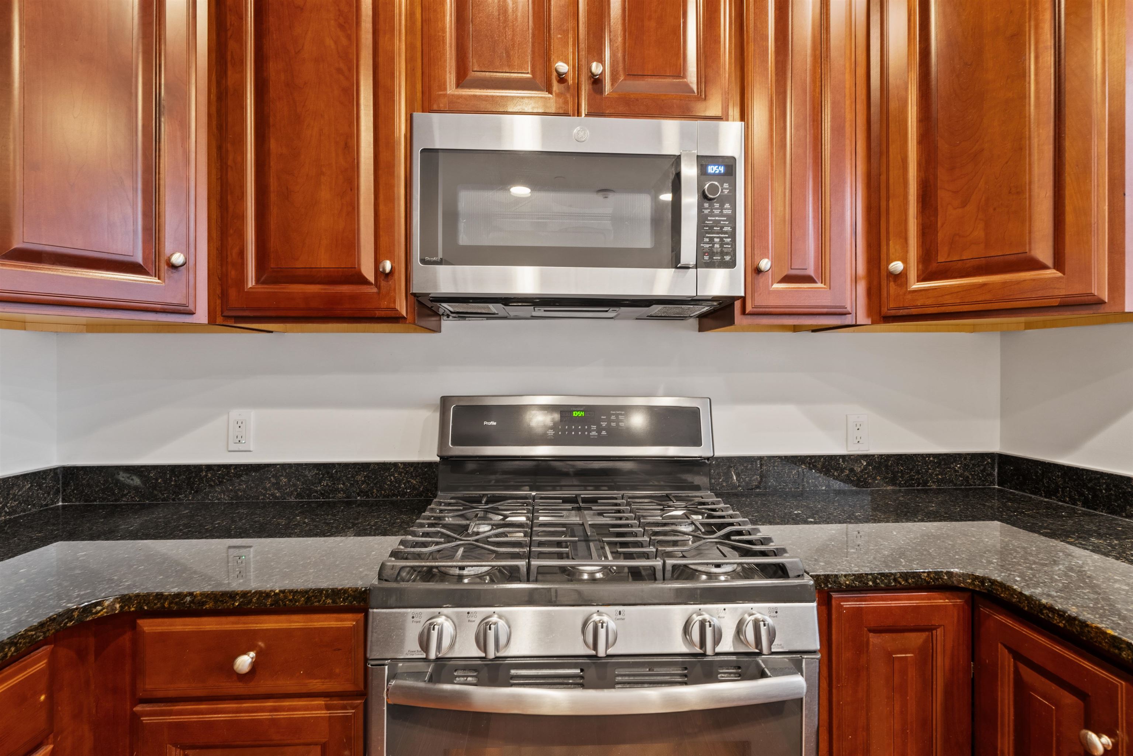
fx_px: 504
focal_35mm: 16
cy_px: 378
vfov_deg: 73.8
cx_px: 566
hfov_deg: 96.7
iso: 100
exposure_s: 13
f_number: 8
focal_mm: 16
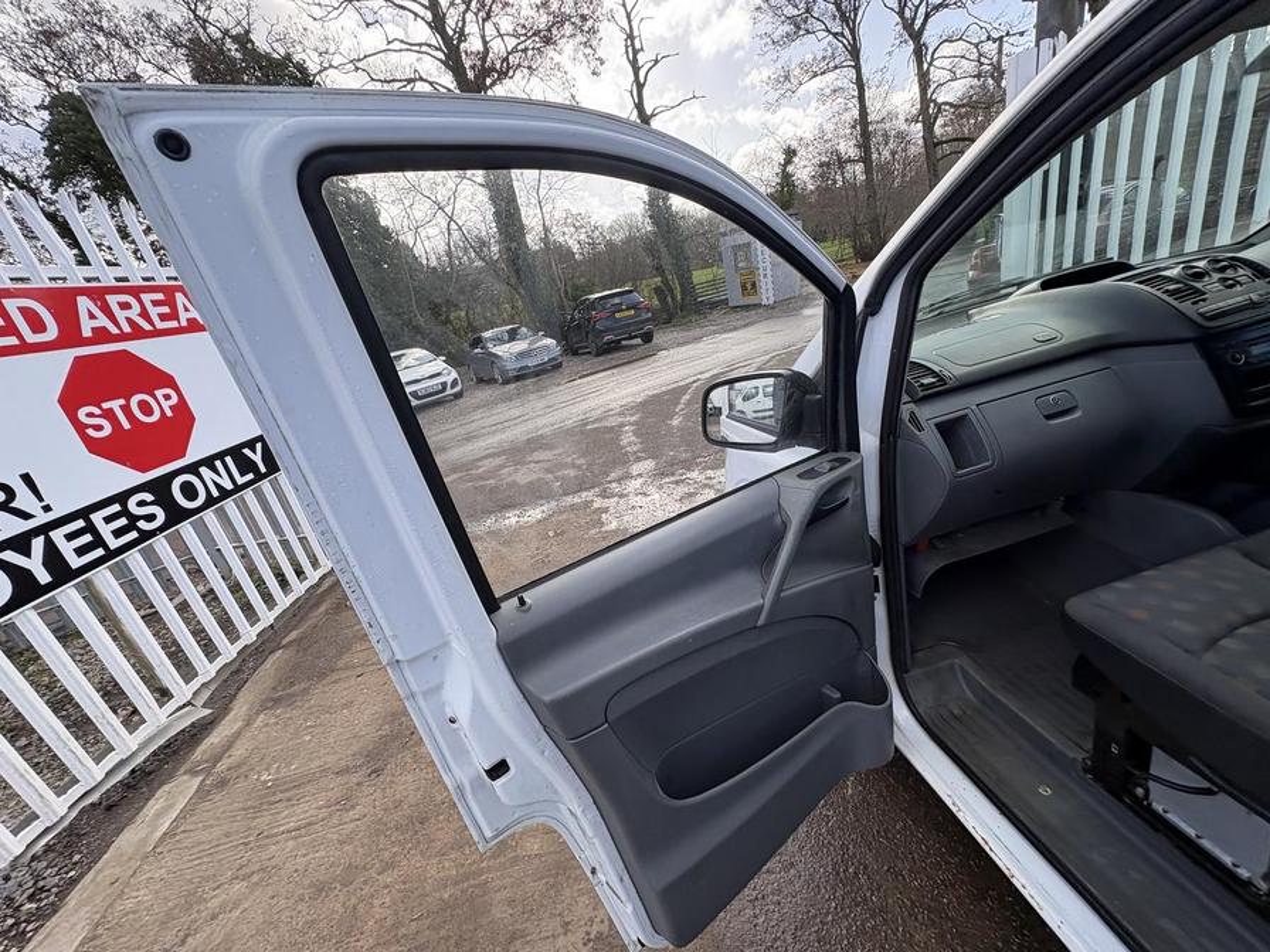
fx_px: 514
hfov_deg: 102.1
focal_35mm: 14
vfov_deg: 85.7
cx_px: 635
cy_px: 476
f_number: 2.2
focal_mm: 2.22
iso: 40
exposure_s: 1/320
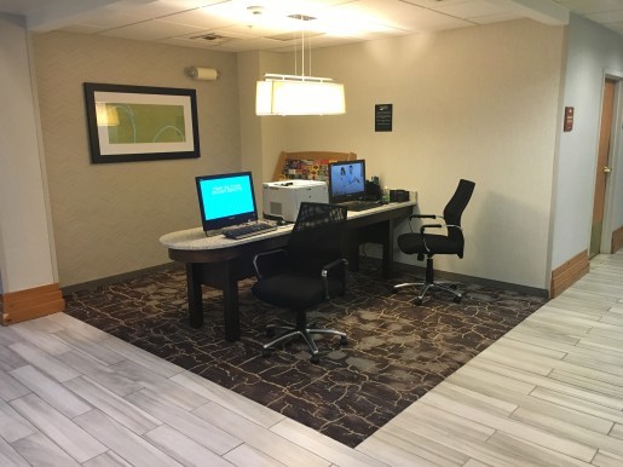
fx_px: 522
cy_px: 234
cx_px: 312
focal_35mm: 29
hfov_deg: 61.7
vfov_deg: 48.2
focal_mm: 4.15
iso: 160
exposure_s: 1/30
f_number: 2.2
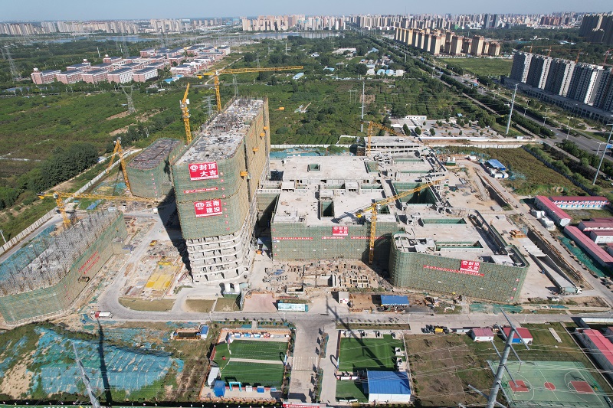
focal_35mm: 22
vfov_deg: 57.2
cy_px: 204
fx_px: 375
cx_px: 306
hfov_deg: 78.6
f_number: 2.8
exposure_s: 1/2500
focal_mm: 8.38
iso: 110
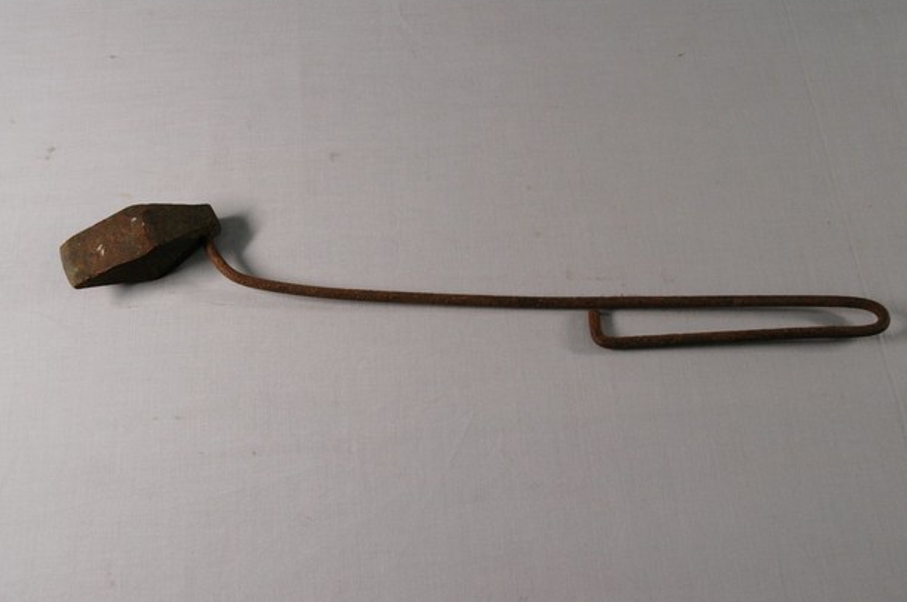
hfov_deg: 43.2
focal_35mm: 46
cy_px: 294
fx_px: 1145
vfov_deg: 29.4
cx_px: 471
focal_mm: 29
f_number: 10
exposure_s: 1/8
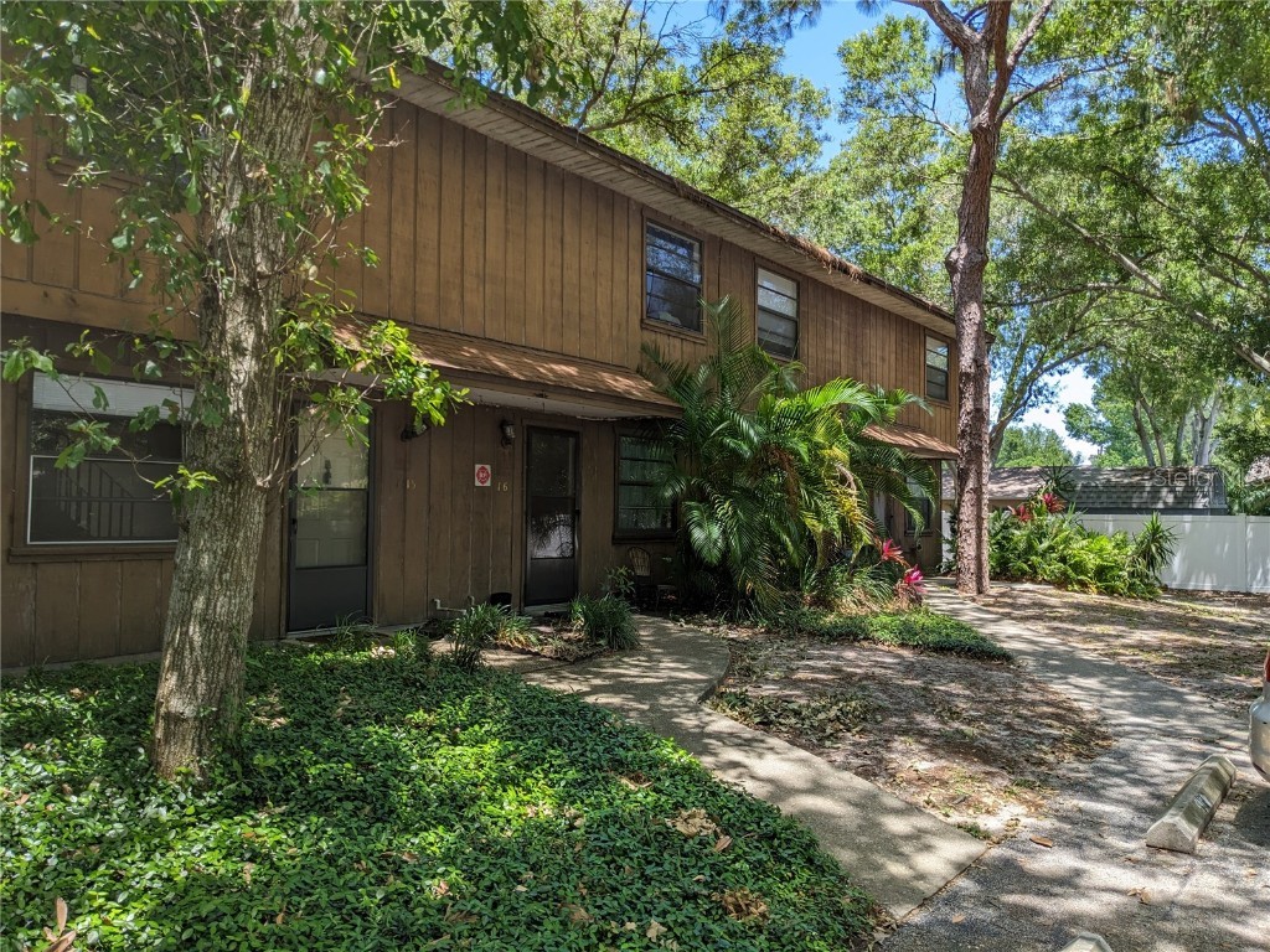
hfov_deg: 65.3
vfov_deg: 51.4
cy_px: 476
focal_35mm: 27
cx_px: 635
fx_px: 991
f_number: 1.73
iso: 44
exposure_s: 1/616
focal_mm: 4.38
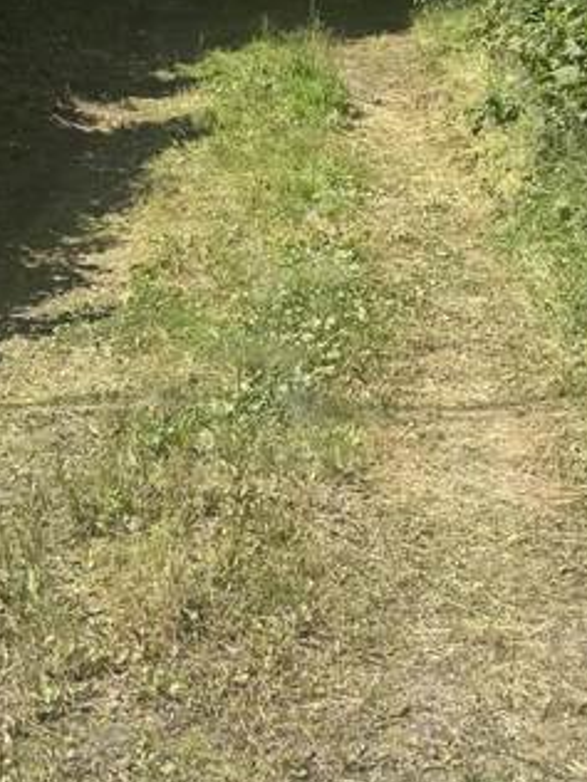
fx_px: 1651
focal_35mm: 73
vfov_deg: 24.0
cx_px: 129
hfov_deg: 20.0
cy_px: -188
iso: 80
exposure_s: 1/2105
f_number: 1.78
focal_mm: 6.76
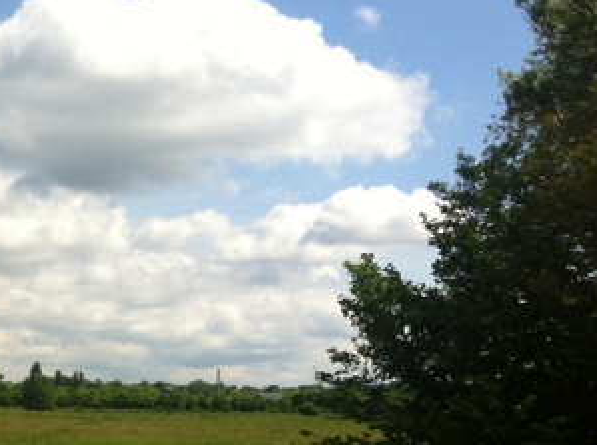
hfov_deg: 24.9
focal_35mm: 75
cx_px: 10
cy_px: 411
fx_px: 1291
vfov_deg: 19.2
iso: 80
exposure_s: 1/1508
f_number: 2.8
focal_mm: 3.85
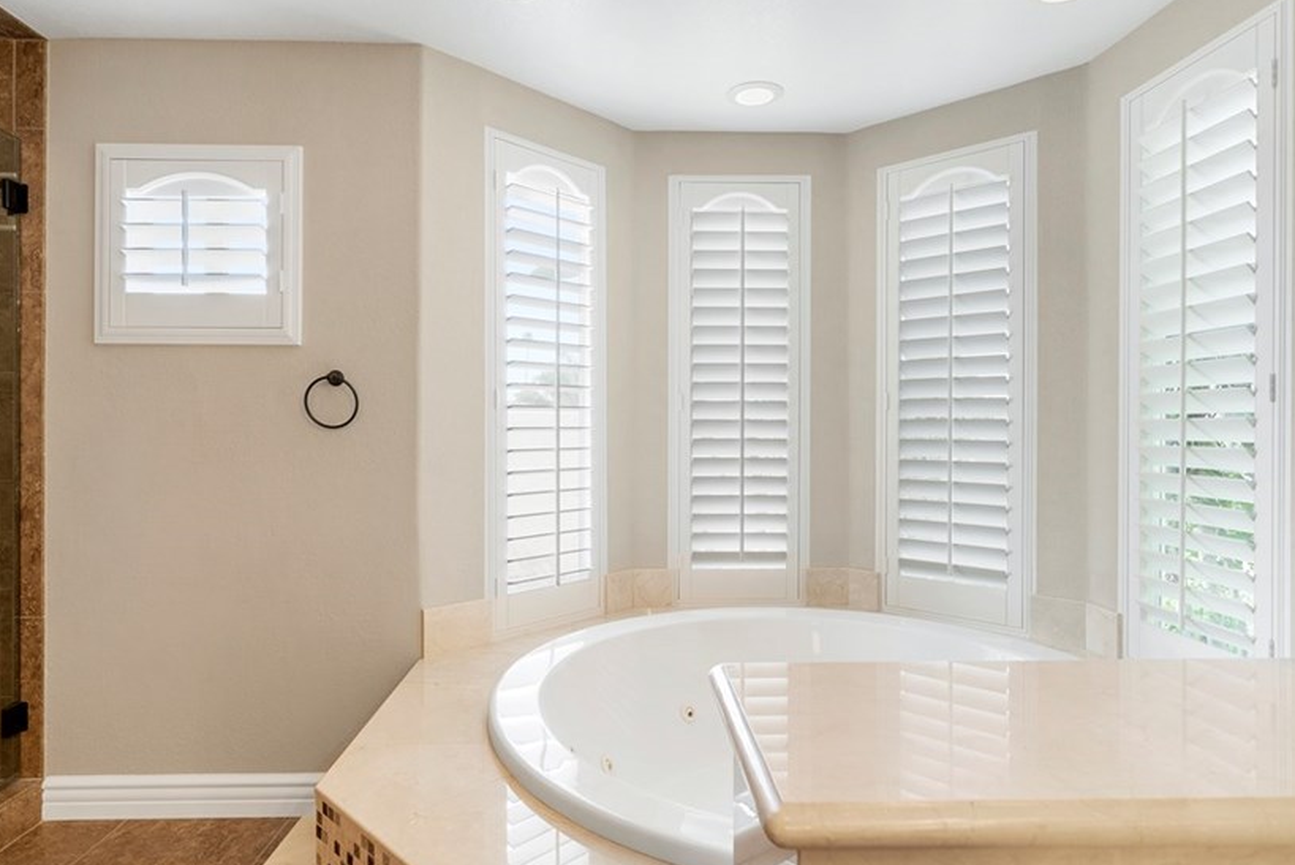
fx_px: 720
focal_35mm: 20
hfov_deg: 83.9
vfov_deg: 62.0
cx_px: 621
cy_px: 432
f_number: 6.3
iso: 200
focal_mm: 16
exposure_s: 1/60
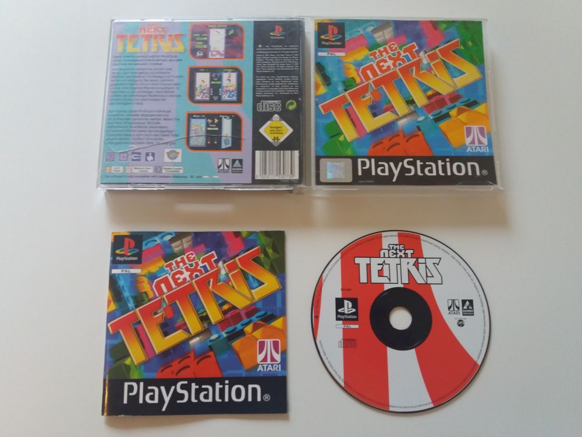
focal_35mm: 28
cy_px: 218
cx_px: 291
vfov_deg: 49.7
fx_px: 471
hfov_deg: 63.4
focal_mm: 3.7
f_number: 1.9
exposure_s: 1/17
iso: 250
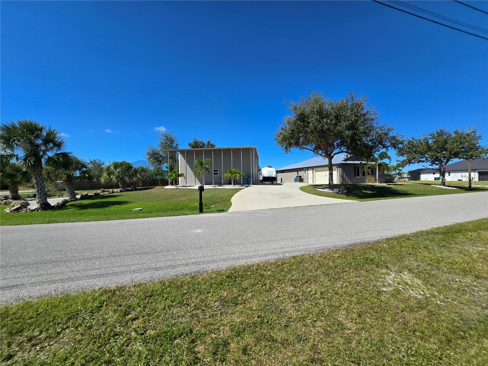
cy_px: 183
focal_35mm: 13
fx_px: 183
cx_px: 244
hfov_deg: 106.2
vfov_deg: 89.9
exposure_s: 1/3220
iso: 50
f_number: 2.2
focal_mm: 2.2
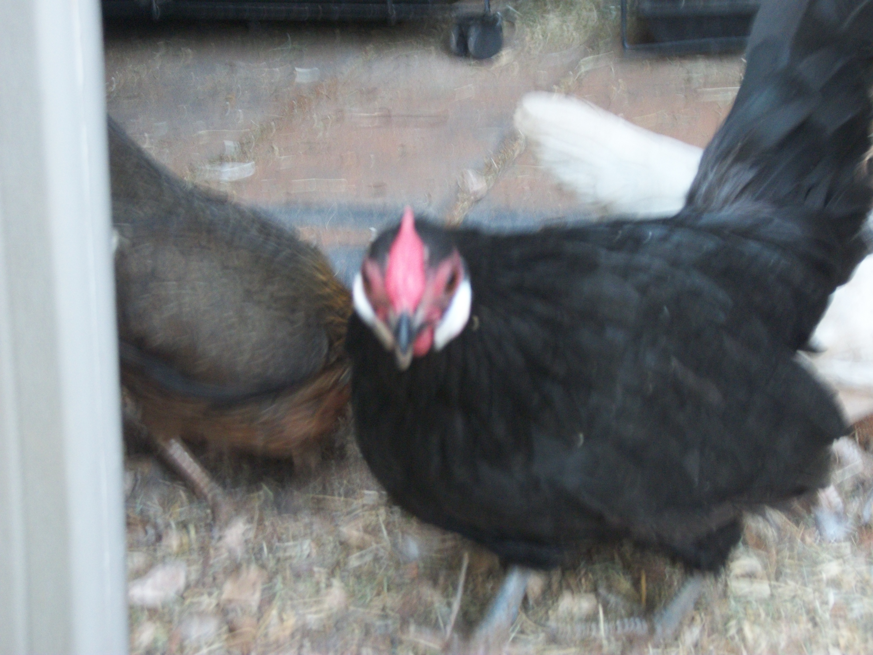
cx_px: 436
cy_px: 328
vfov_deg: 19.1
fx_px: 1942
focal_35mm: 77
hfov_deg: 25.3
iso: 194
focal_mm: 13.7
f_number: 4.6
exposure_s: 1/8
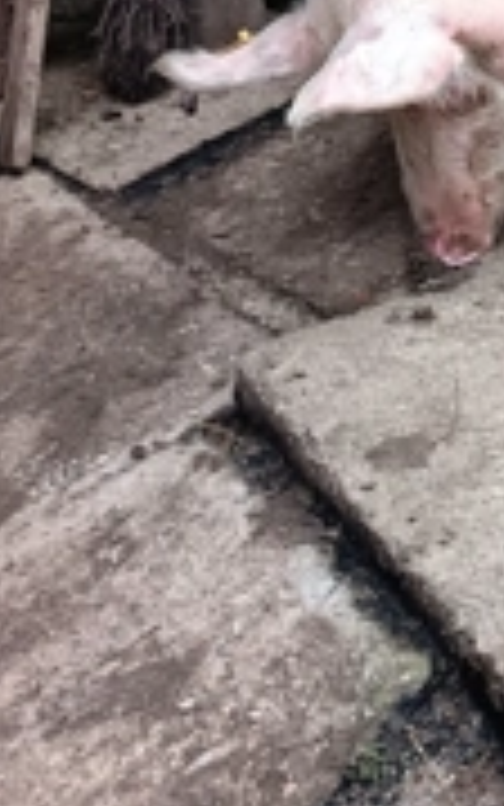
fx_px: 1252
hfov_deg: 21.1
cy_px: 23
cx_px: 616
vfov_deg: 33.1
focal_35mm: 57
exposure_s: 1/100
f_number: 1.75
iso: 419
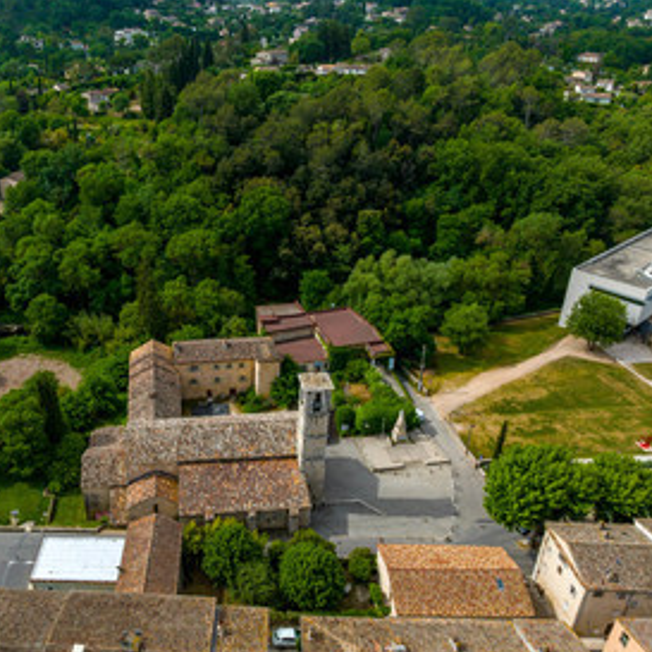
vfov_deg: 55.6
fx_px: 618
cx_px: 222
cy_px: 325
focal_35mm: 29
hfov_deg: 54.6
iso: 200
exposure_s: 1/500
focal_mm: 12.3
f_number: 9
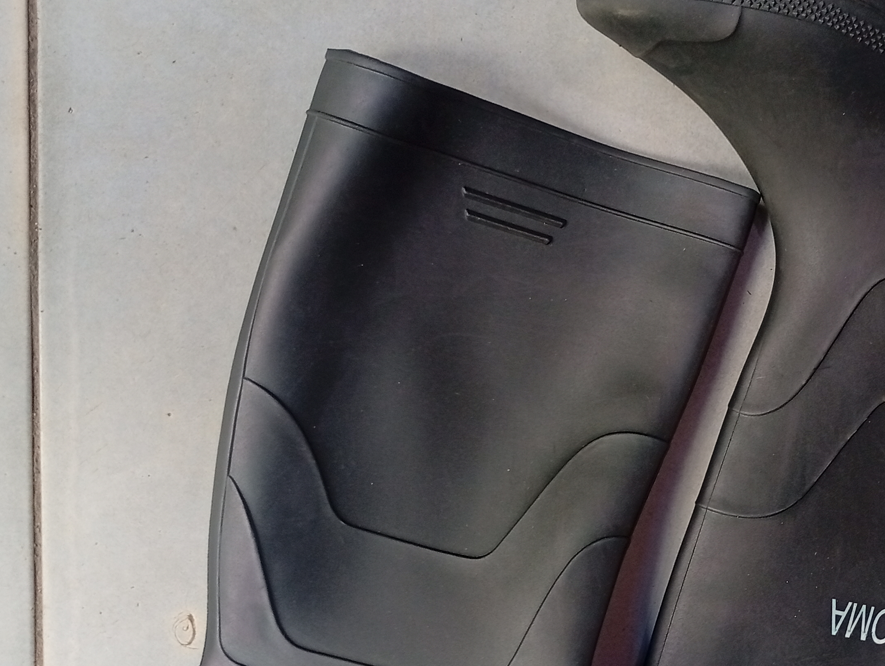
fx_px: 1306
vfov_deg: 28.4
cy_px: 461
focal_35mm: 51
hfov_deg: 36.2
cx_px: 712
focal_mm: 3.84
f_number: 1.8
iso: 95
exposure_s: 1/100
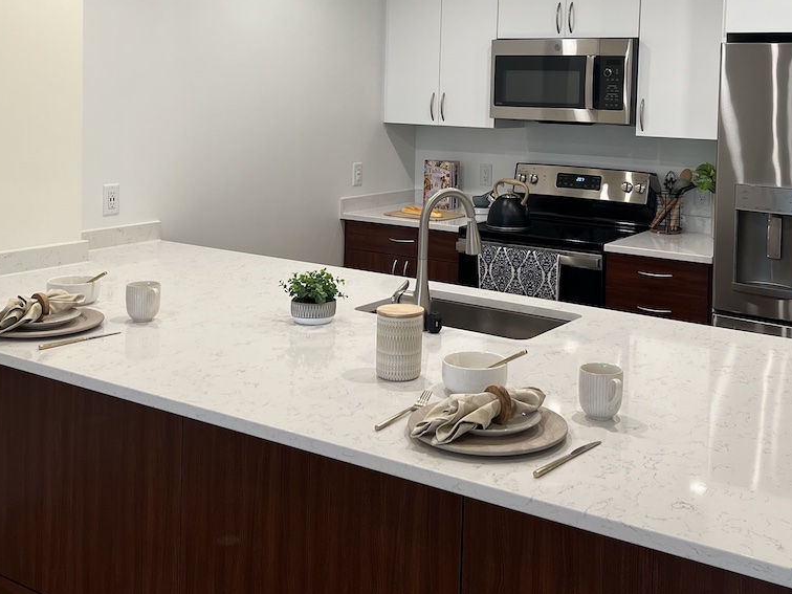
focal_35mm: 44
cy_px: 128
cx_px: 455
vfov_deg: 32.1
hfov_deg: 42.8
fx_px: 1007
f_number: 1.5
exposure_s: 1/111
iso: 80
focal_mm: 5.7
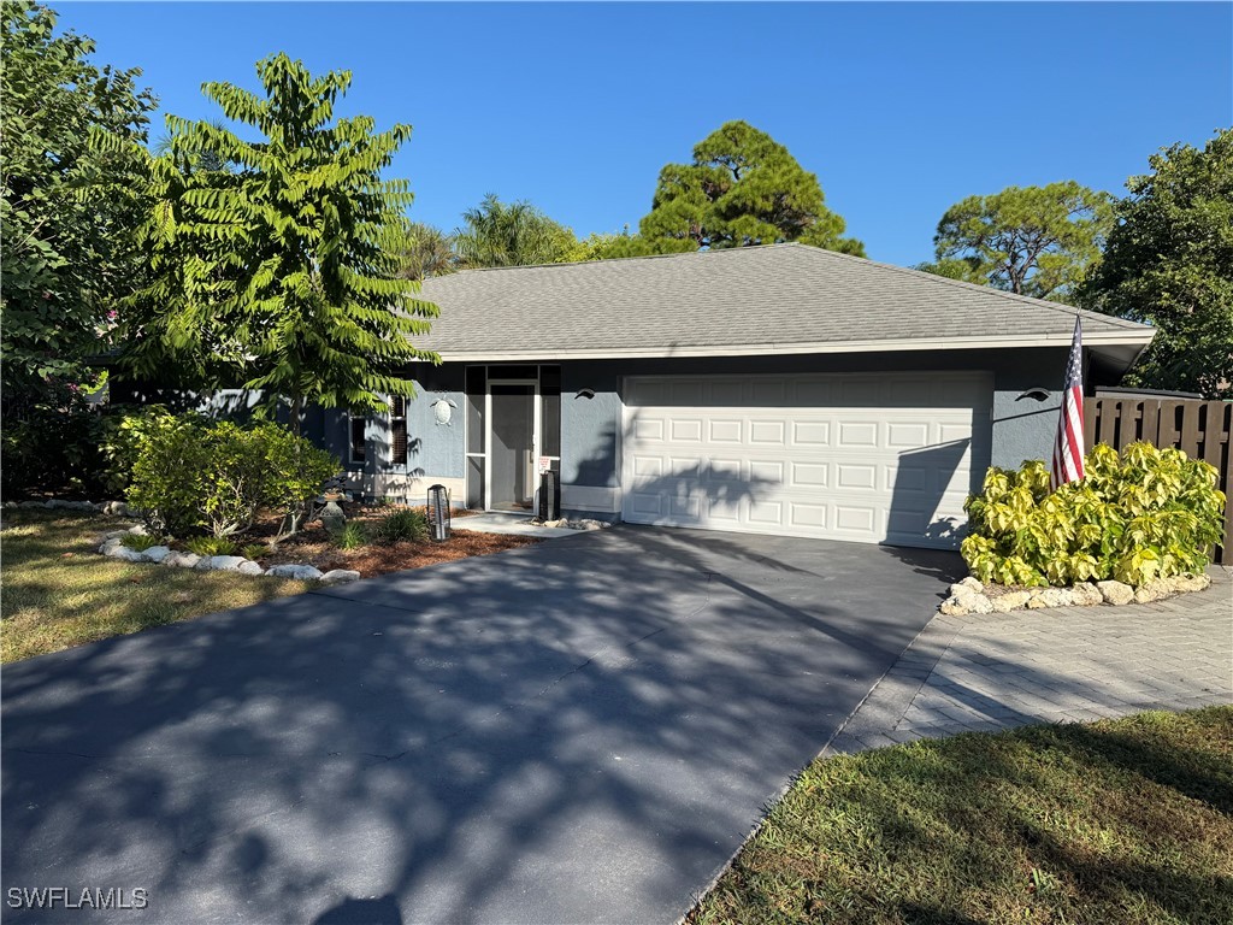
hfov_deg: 71.6
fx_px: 855
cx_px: 616
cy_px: 462
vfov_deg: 56.8
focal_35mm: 24
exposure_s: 1/3413
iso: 80
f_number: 1.78
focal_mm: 6.76
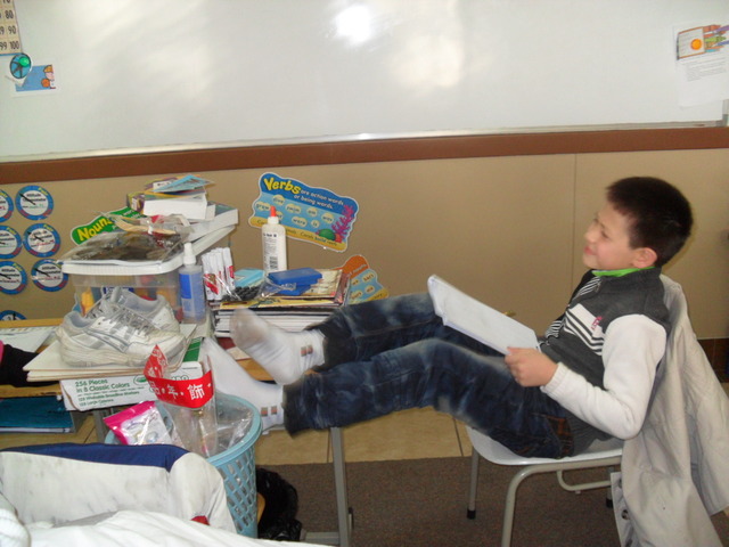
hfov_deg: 52.6
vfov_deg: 40.7
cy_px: 274
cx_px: 364
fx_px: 737
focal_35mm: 35
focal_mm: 6.3
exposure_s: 1/45
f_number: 3
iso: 200
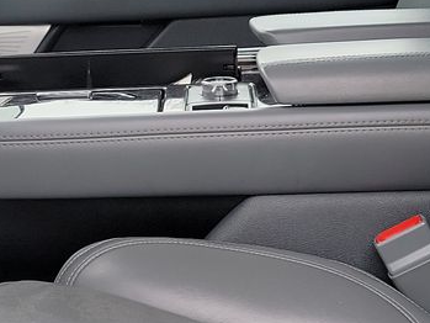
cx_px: 189
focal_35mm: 110
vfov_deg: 13.5
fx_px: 1367
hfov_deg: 17.9
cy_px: 210
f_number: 1.8
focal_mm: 6.7
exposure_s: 1/59
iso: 57
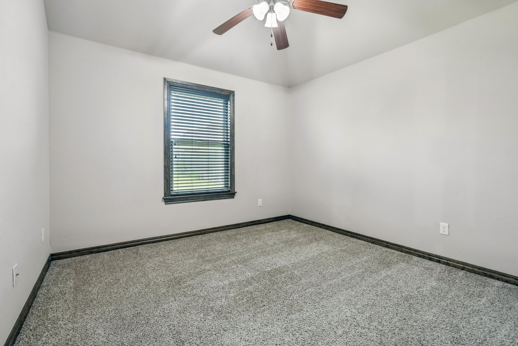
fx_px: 230
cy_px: 173
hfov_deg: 96.7
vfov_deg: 73.8
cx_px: 259
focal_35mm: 16
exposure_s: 1/8
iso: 200
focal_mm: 16
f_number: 7.1
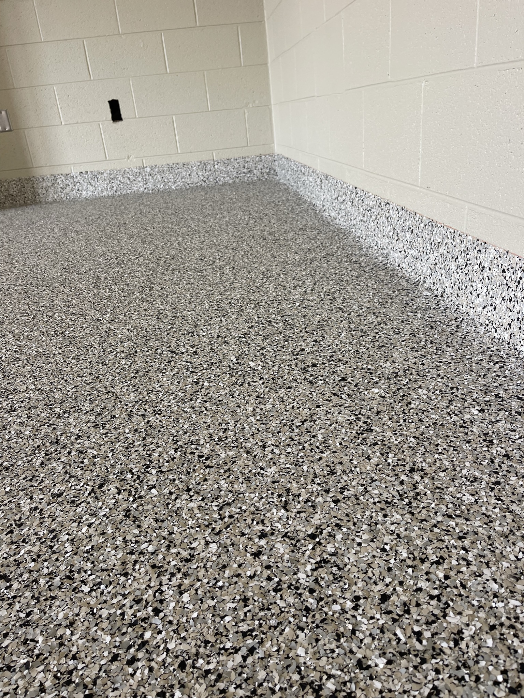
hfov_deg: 53.1
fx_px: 525
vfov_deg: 67.3
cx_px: 262
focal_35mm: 26
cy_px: 349
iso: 64
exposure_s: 1/60
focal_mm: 5.1
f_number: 1.6
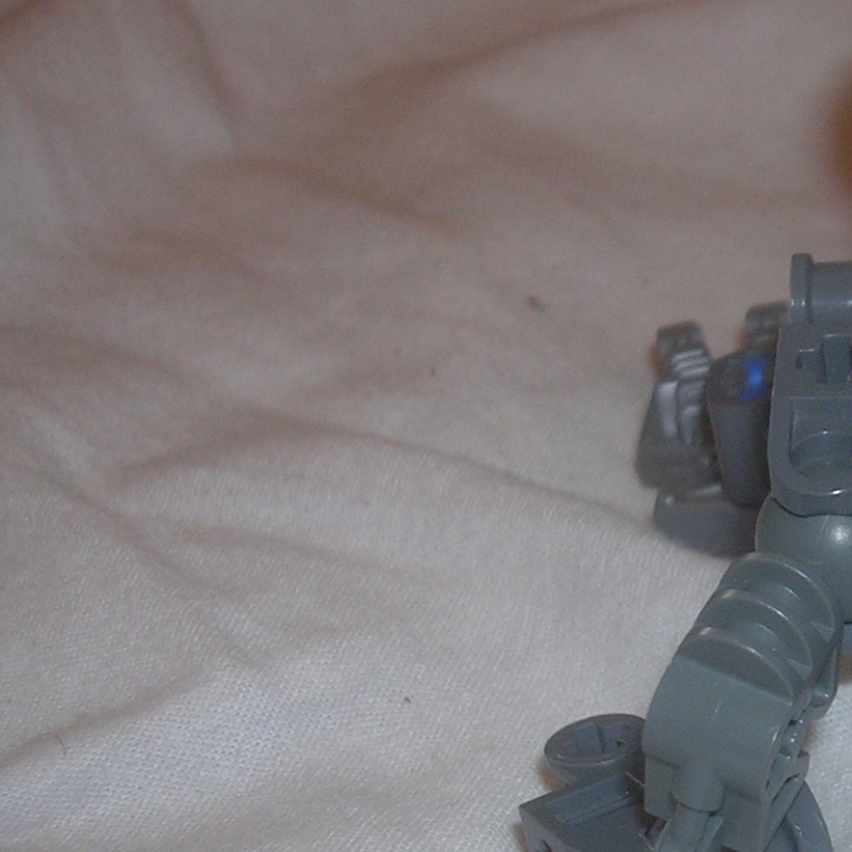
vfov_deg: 16.1
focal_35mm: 108
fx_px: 3007
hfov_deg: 15.6
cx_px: 997
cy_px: 477
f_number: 3.1
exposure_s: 1/60.1
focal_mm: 7.5
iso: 50
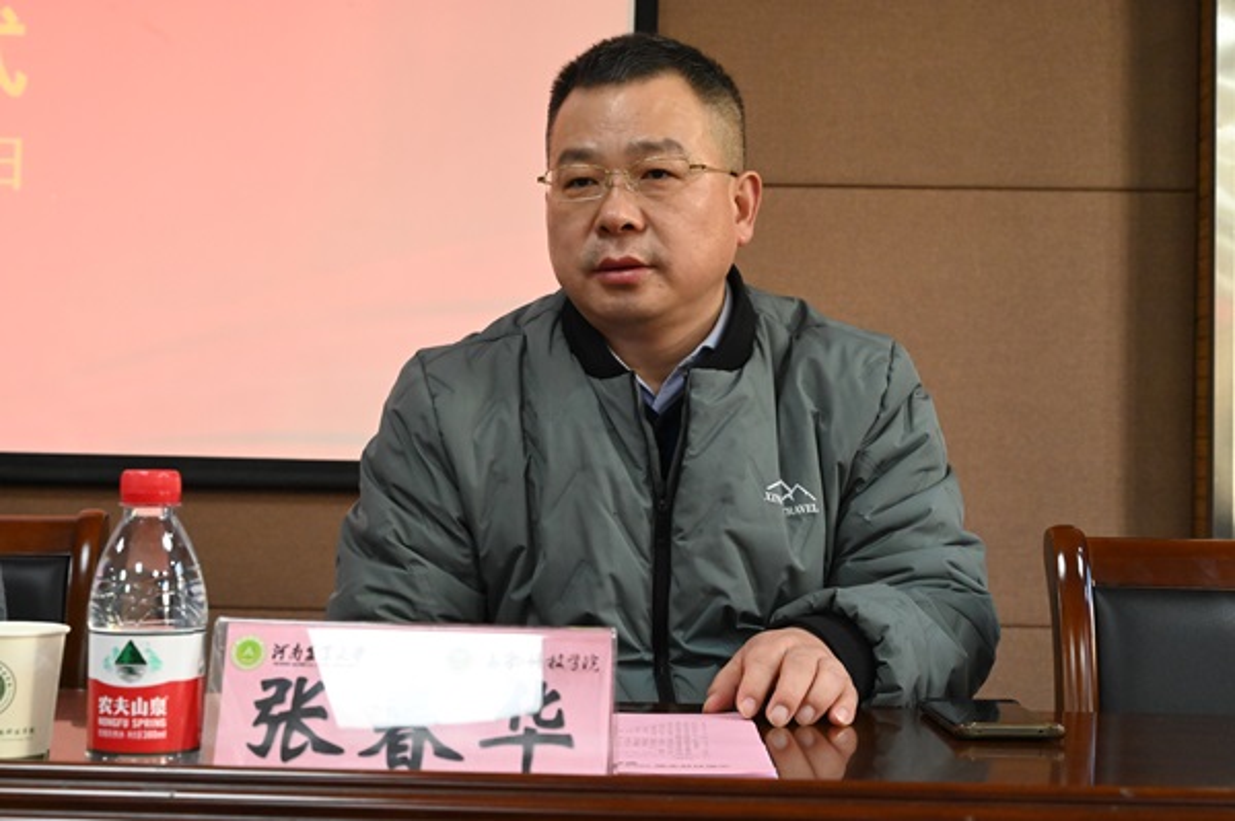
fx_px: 1885
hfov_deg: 36.3
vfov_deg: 24.6
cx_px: 618
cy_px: 410
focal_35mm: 55
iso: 10000
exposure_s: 1/160
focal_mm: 55
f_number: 9
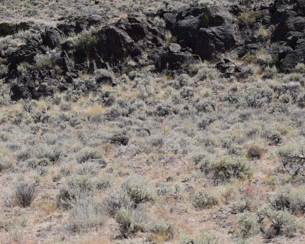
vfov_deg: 8.7
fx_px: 1598
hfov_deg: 10.8
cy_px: 96
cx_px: 32
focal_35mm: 177
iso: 200
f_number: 10
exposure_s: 1/400
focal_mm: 55
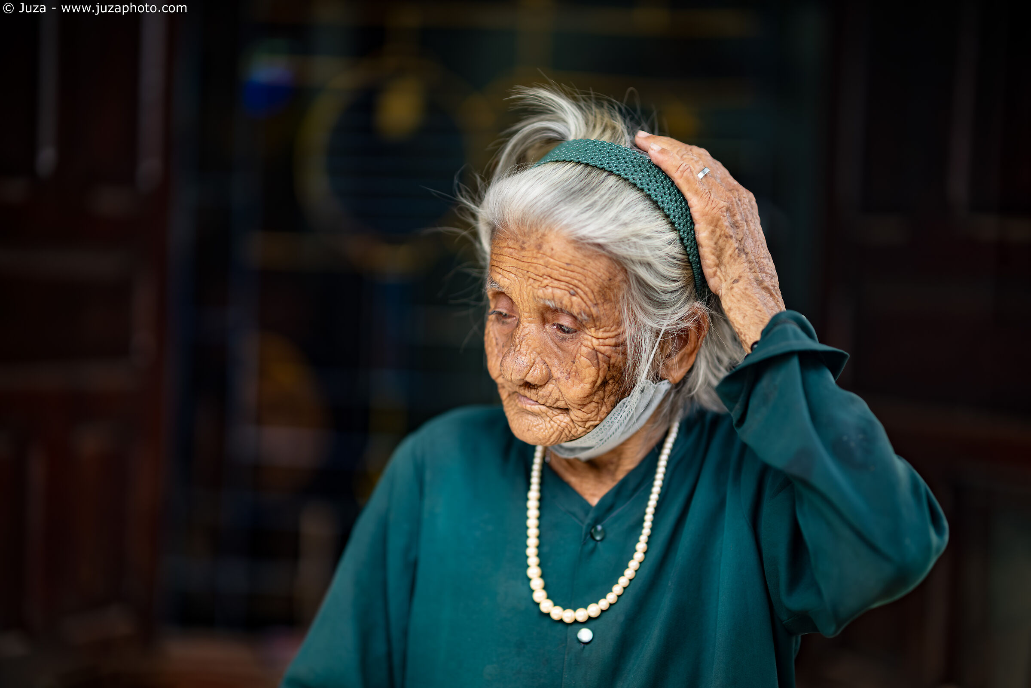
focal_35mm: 58
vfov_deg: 23.4
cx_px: 516
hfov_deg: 34.5
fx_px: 1661
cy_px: 344
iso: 100
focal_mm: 58
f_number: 0.95
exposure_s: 1/1600
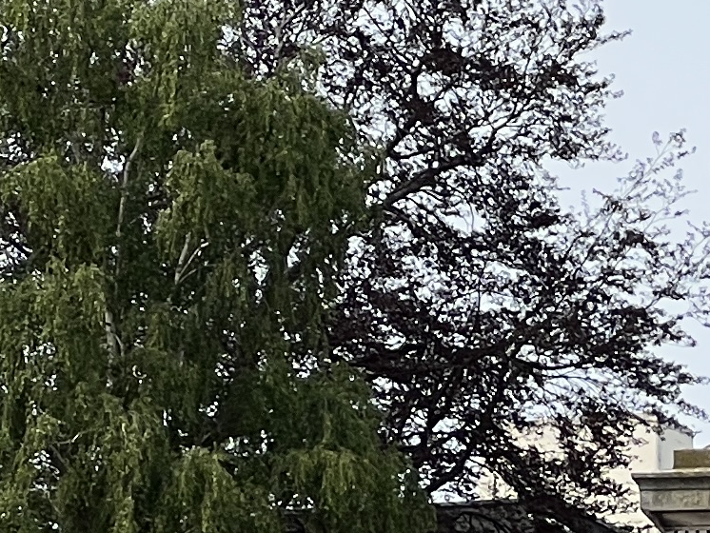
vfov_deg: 3.6
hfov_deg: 4.7
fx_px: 8535
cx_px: 1316
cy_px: 885
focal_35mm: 416
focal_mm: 9
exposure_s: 1/708
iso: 32
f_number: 2.8
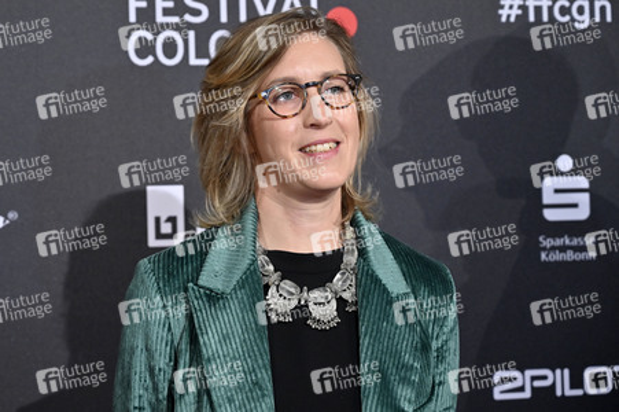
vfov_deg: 19.4
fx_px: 1203
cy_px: 206
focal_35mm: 70
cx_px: 310
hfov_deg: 28.9
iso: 1000
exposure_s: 1/200
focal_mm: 70
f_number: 4
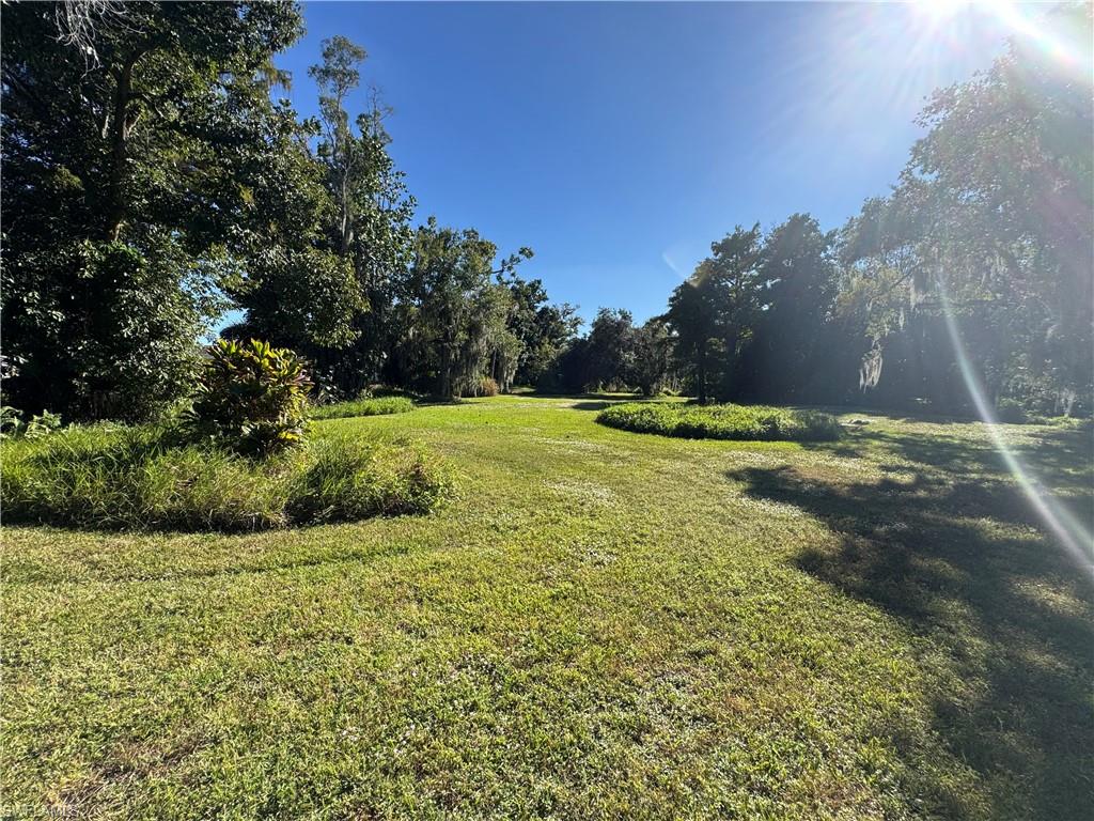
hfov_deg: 102.1
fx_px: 442
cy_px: 410
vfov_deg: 85.7
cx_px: 547
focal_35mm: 14
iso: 50
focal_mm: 2.22
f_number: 2.2
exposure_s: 1/1277
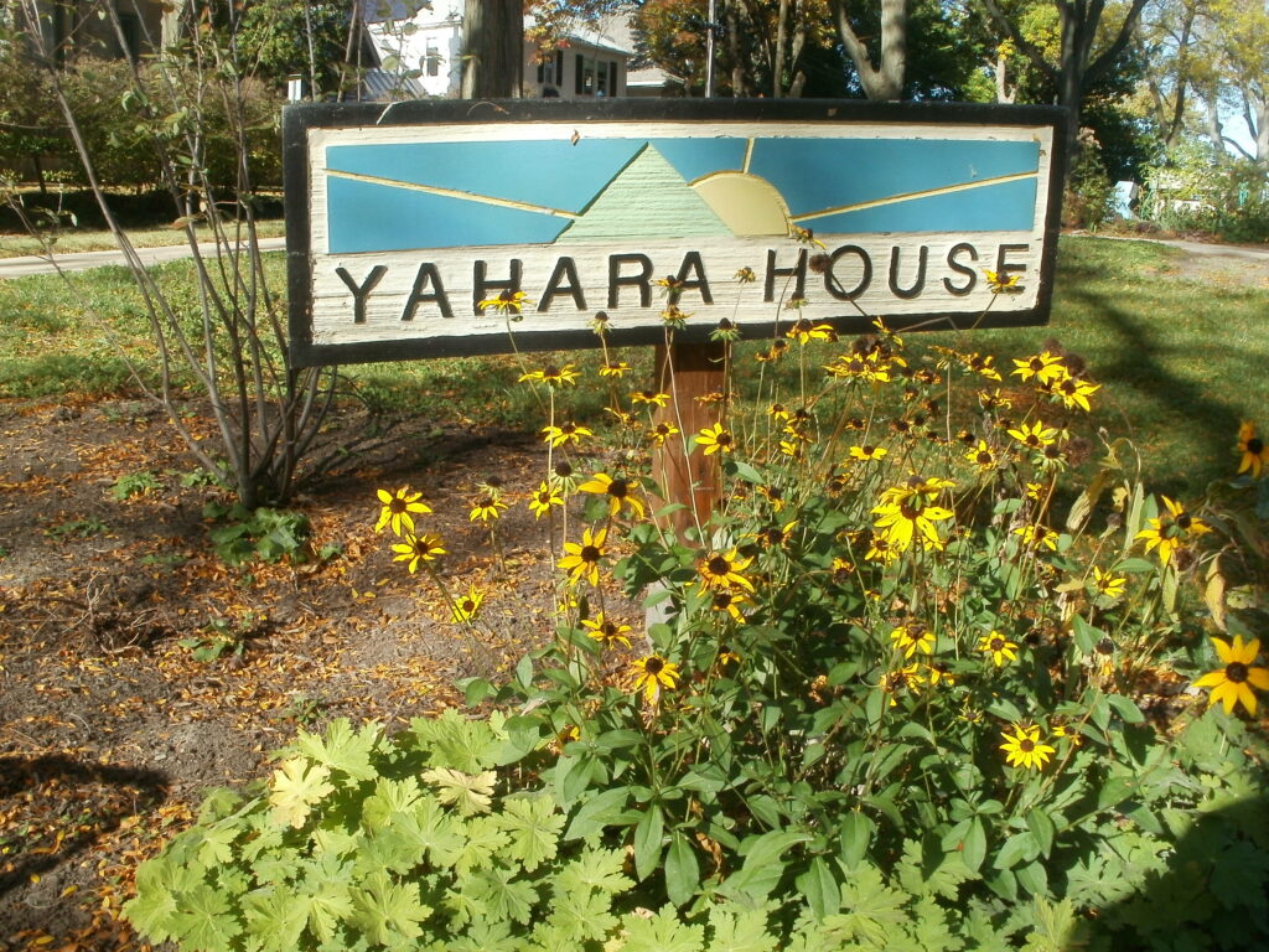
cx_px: 634
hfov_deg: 51.4
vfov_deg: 39.7
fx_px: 1320
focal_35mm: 36
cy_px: 476
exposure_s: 1/160
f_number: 5.6
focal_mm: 6.3
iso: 100
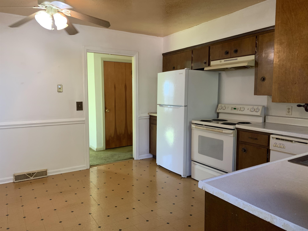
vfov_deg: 53.1
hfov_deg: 67.3
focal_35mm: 26
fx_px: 231
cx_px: 154
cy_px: 116
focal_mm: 4.25
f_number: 1.8
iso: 80
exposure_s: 1/60
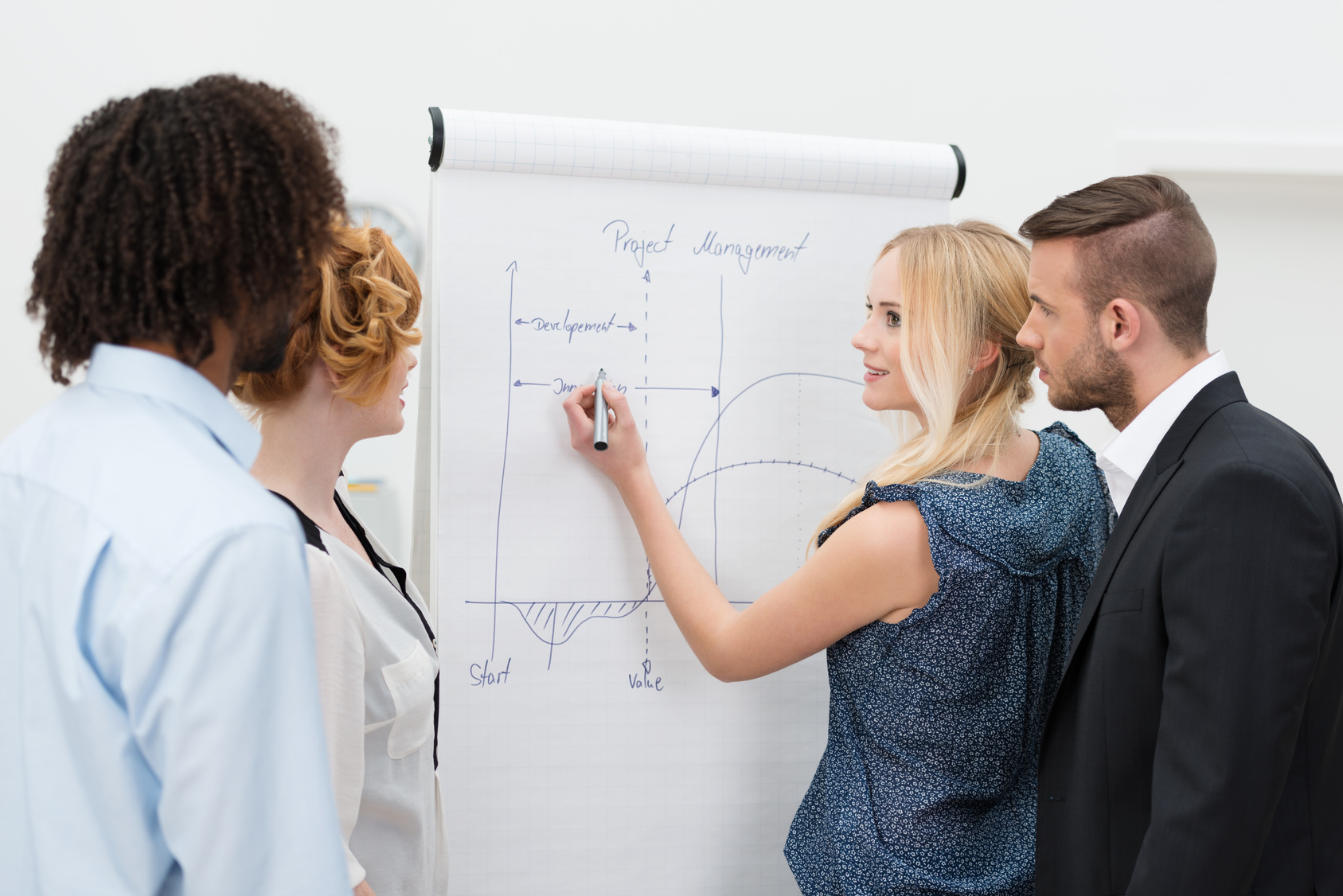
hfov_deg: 25.4
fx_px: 2985
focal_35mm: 80
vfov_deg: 17.1
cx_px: 672
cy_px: 448
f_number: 3.2
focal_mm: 80
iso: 100
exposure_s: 1/160
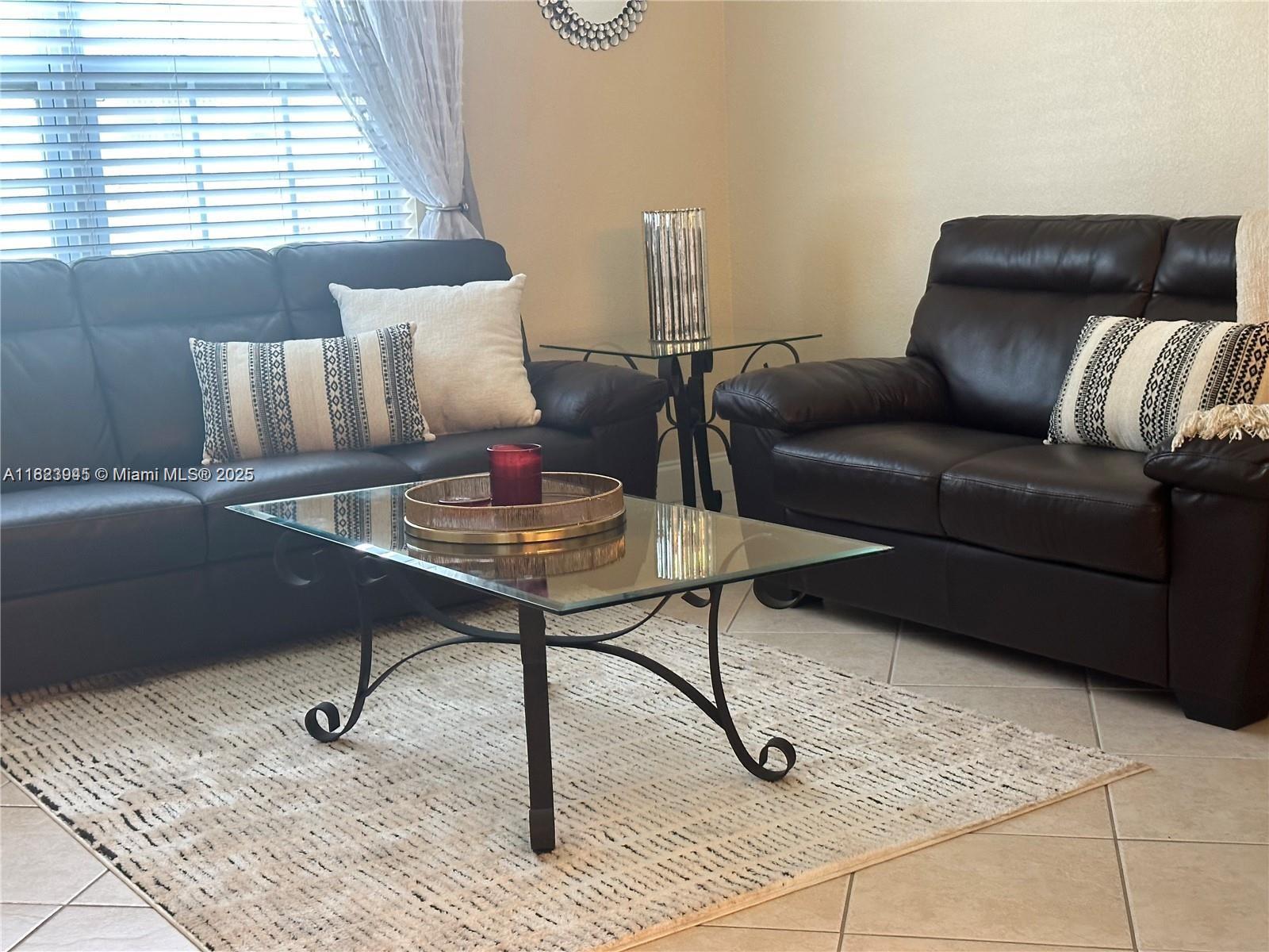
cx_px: 634
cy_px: 476
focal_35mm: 48
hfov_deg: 39.7
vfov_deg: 30.3
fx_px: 1760
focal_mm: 6.86
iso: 200
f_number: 1.78
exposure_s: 1/60
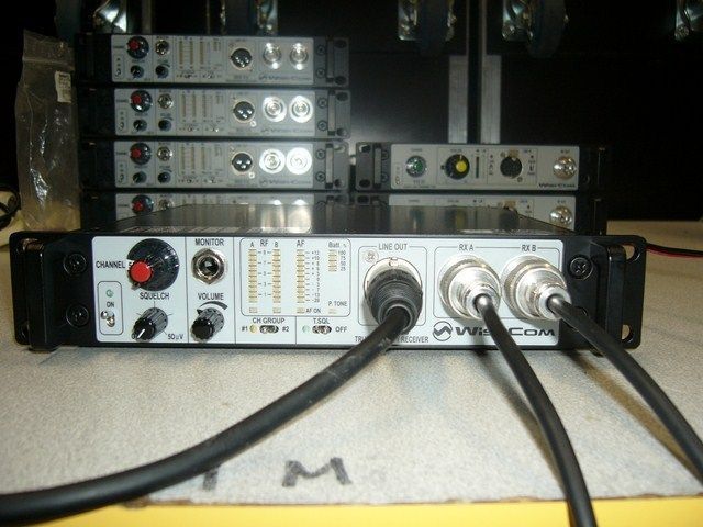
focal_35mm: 35
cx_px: 352
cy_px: 264
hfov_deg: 52.6
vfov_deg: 40.7
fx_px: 711
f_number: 2.8
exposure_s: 1/60
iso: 100
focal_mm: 5.8
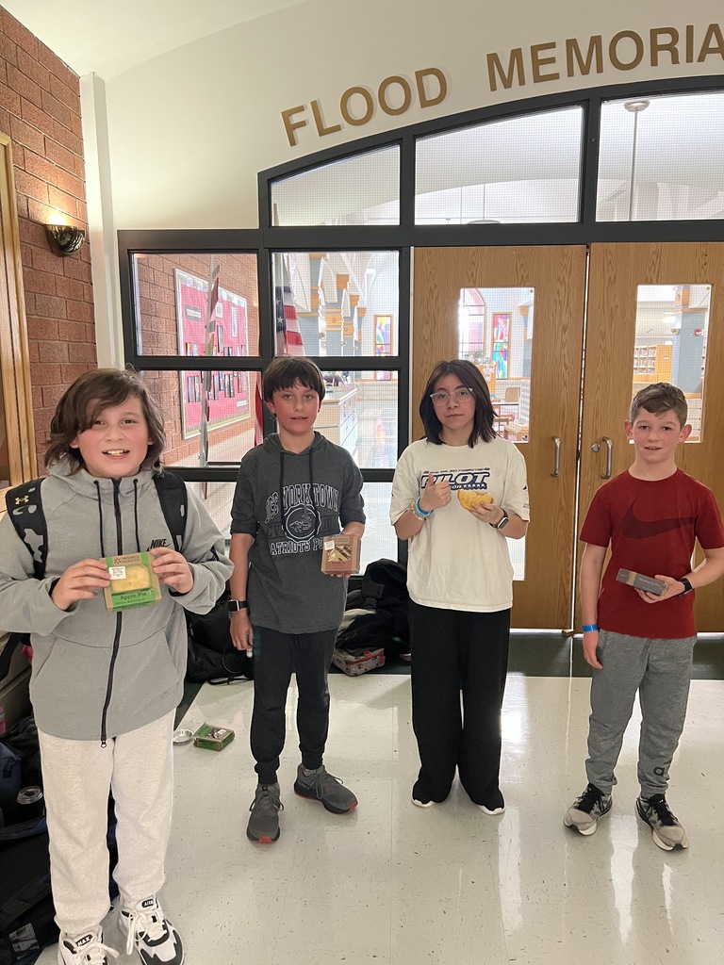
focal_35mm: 26
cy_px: 482
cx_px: 362
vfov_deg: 67.3
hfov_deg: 53.1
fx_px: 725
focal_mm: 5.7
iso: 400
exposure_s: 1/40
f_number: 1.5
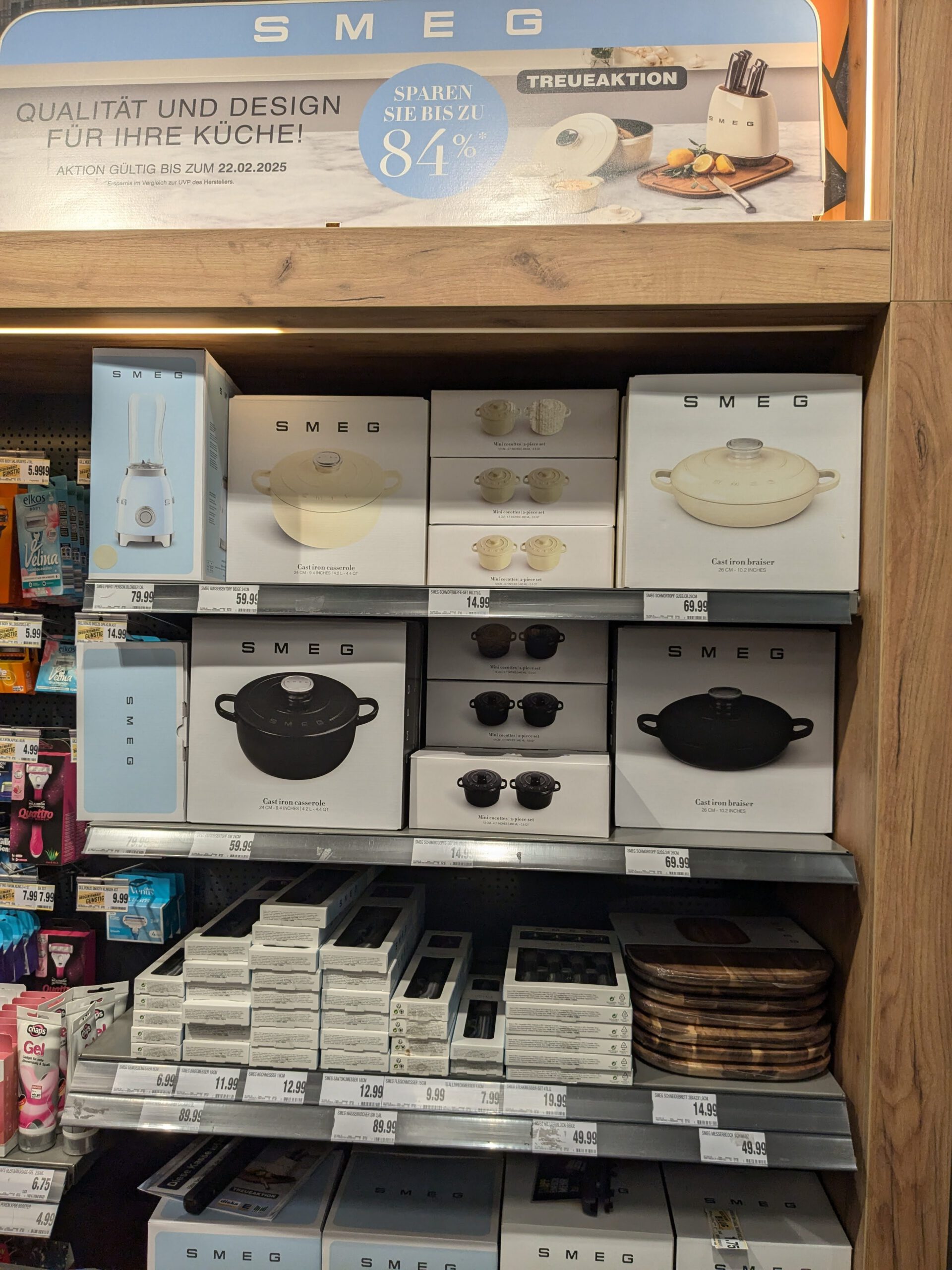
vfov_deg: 65.3
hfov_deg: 51.4
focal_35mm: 27
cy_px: 635
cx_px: 476
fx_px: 990
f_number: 1.73
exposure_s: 1/219
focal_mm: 4.38
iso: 49
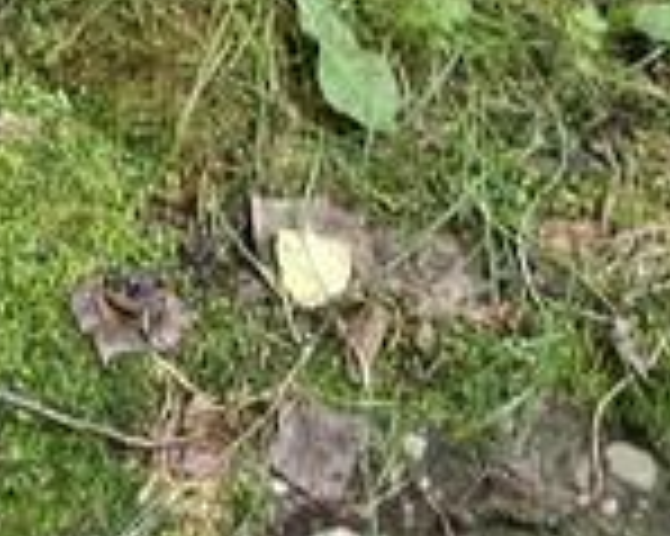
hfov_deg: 14.0
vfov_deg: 12.0
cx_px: -364
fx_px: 2537
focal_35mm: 128
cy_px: 52
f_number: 3.2
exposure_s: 1/25
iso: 100
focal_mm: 4.6
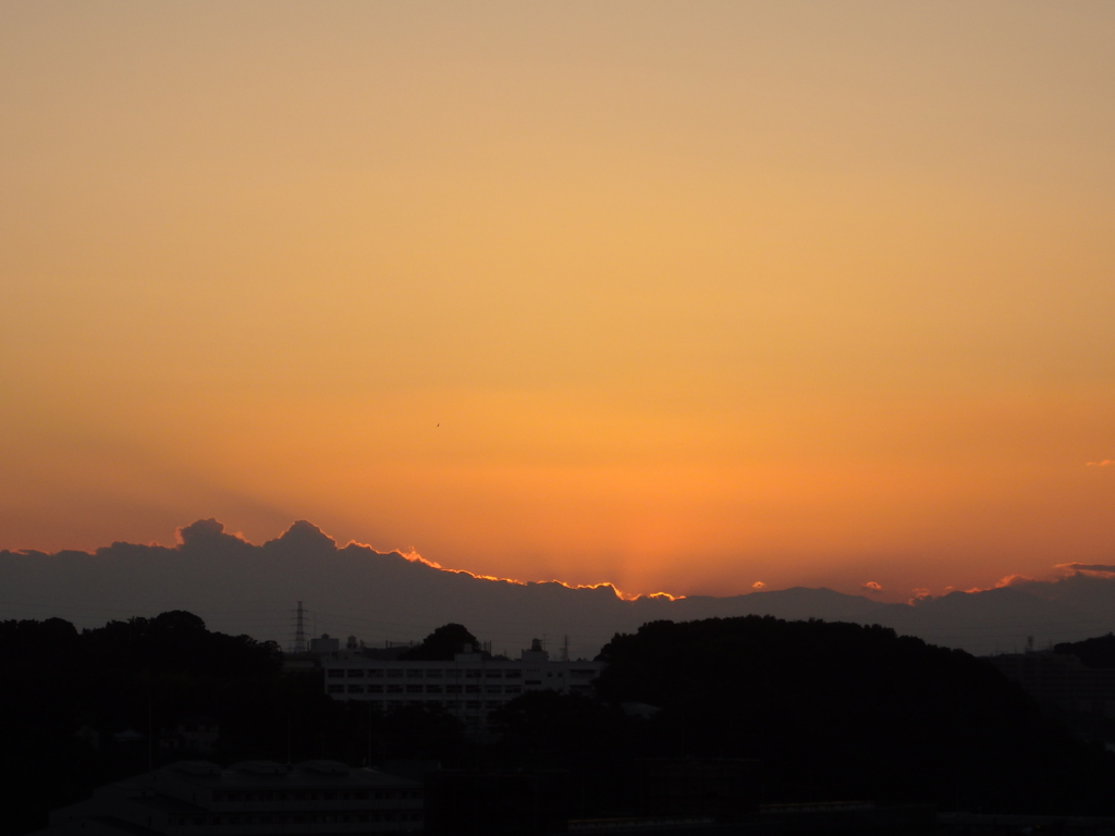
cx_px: 558
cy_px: 418
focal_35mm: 185
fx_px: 5959
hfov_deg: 10.7
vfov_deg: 8.0
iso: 125
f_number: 5.8
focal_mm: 33.2
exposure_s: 1/320
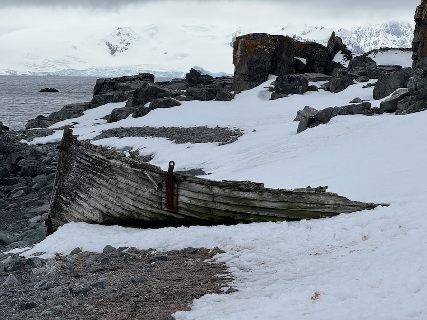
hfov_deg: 16.4
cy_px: 160
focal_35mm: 120
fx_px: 1480
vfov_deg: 12.3
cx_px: 214
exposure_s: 1/2146
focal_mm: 15.7
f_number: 2.8
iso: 50
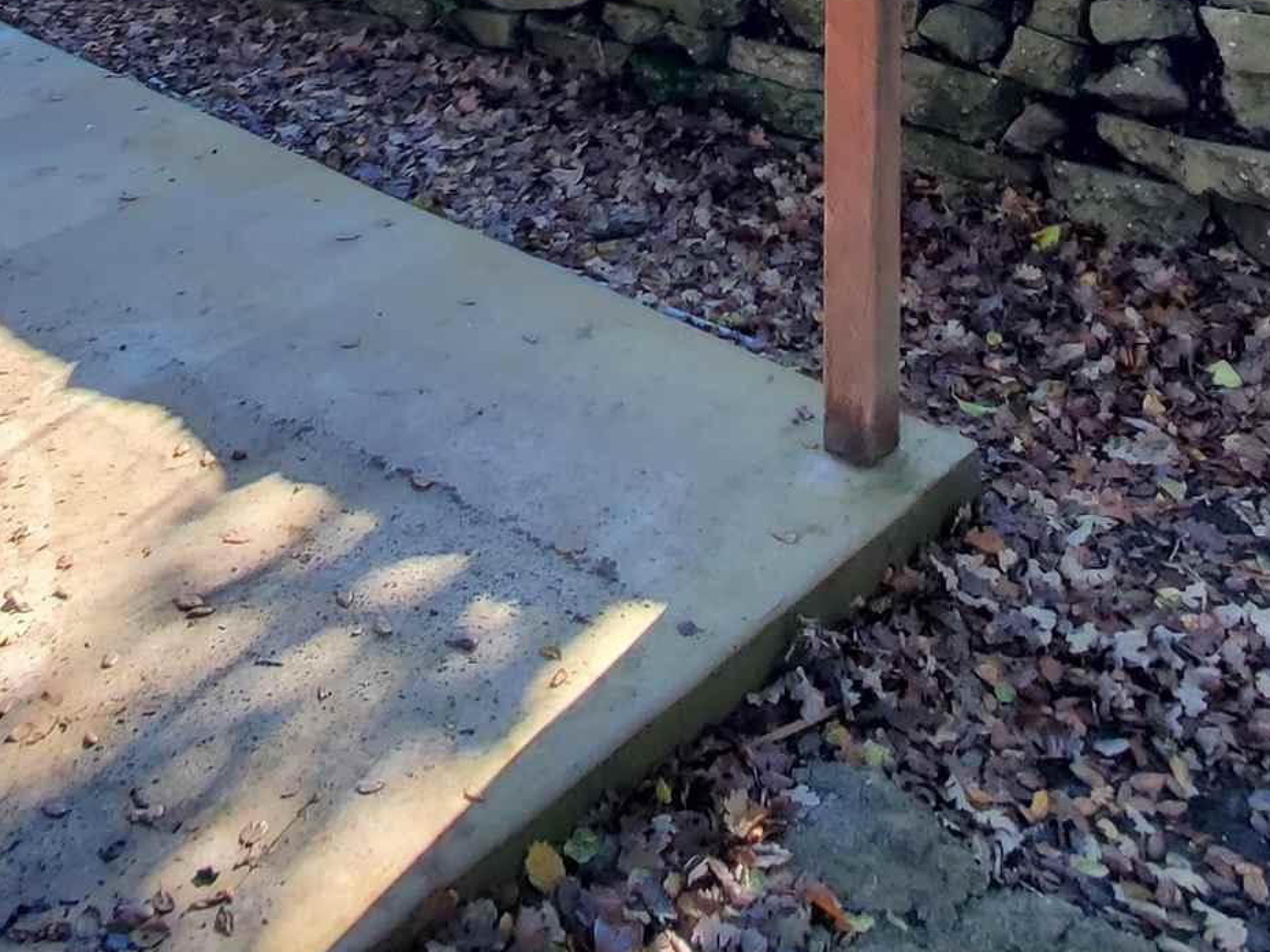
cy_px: -523
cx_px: 457
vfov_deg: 24.7
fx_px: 1578
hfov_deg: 43.4
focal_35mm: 43
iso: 50
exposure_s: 1/215
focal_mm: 1.8
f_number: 2.2
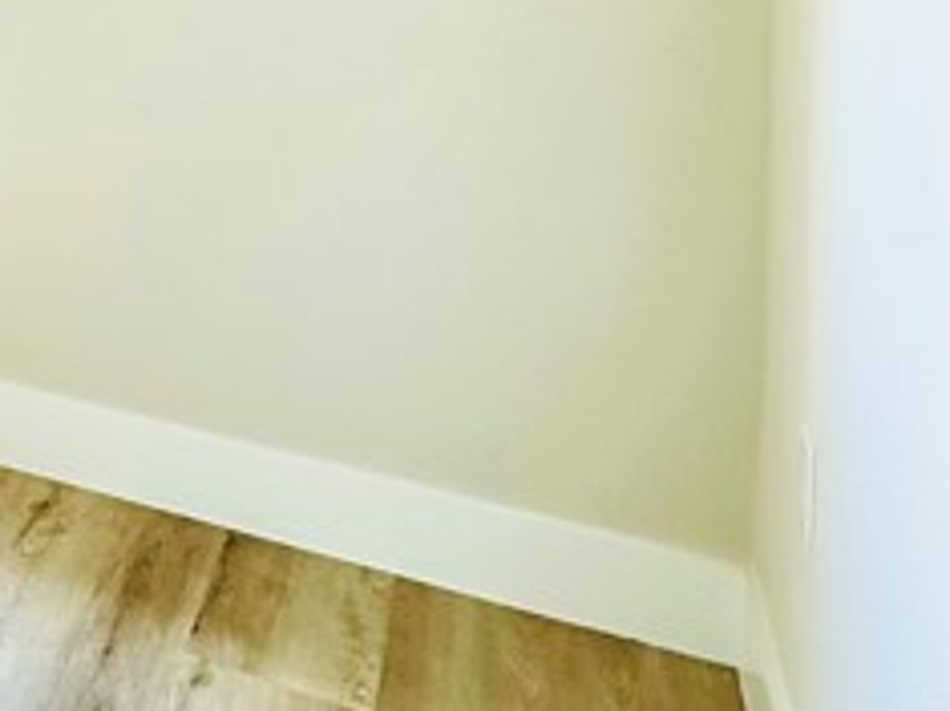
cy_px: -287
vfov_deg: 21.1
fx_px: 1673
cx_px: -695
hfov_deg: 22.0
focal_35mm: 61
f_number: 2.2
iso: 40
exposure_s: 1/219
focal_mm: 2.22
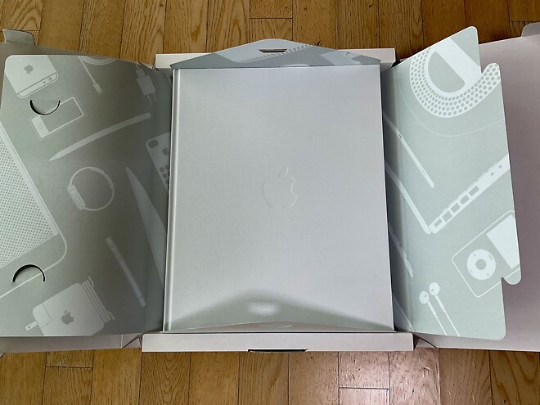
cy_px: 202
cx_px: 270
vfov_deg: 48.2
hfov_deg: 61.7
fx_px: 452
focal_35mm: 29
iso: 50
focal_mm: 3
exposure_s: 1/120
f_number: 1.8
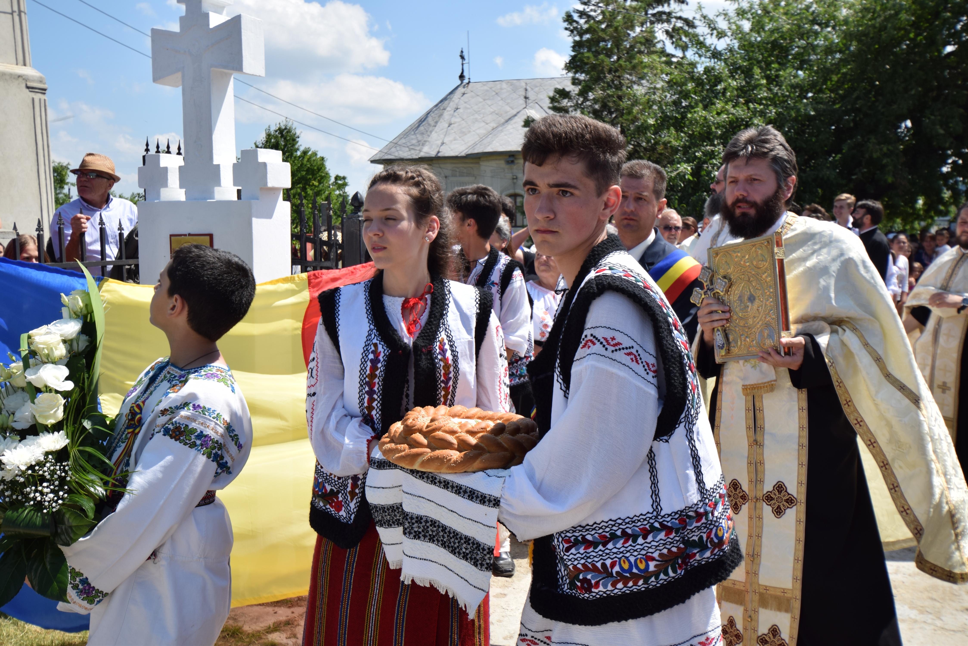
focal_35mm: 36
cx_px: 484
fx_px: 968
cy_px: 323
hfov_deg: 53.1
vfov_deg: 36.9
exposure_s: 1/250
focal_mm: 24
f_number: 6.3
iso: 100
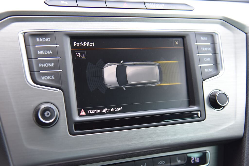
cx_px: 124
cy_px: 83
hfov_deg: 38.2
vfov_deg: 26.0
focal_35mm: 52
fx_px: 360
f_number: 4
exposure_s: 1/60
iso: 500
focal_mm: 52
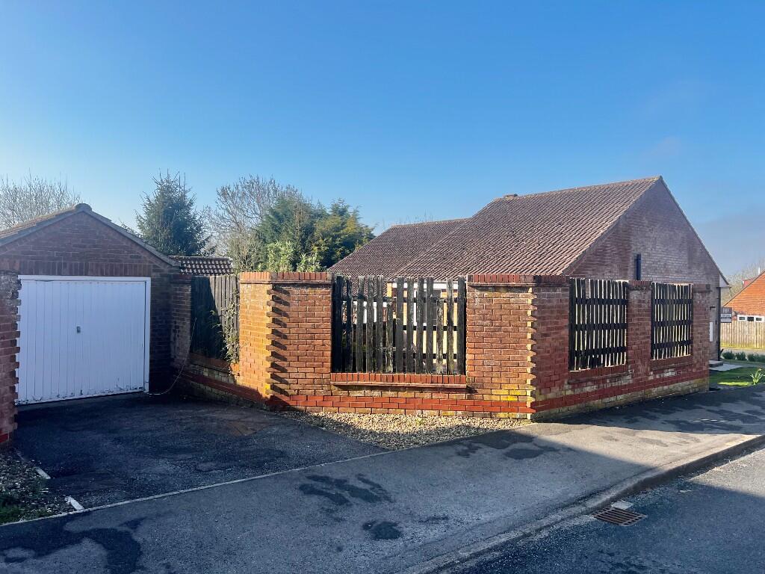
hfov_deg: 67.3
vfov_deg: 53.1
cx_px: 382
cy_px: 287
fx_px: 575
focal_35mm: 26
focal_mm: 5.7
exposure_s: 1/2353
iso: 50
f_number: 1.5
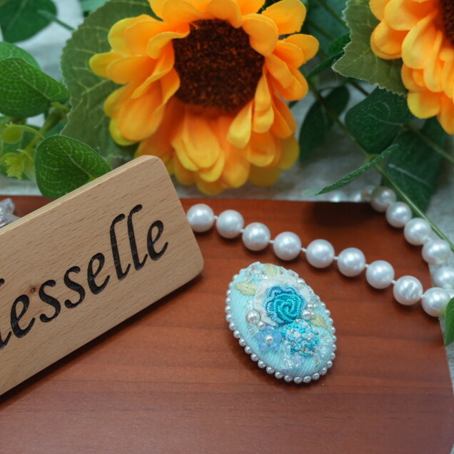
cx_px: 200
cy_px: 226
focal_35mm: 60
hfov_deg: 28.7
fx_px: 885
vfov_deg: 28.8
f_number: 5
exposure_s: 1/60
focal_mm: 31
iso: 400
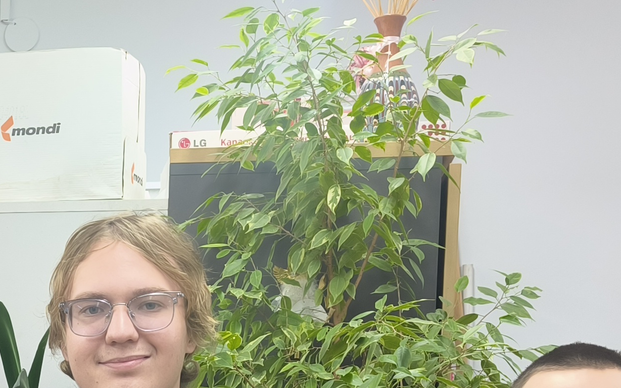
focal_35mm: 83
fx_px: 1405
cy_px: 519
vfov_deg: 15.0
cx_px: -3
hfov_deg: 23.8
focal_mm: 6.92
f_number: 1.9
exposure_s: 1/100
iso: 200
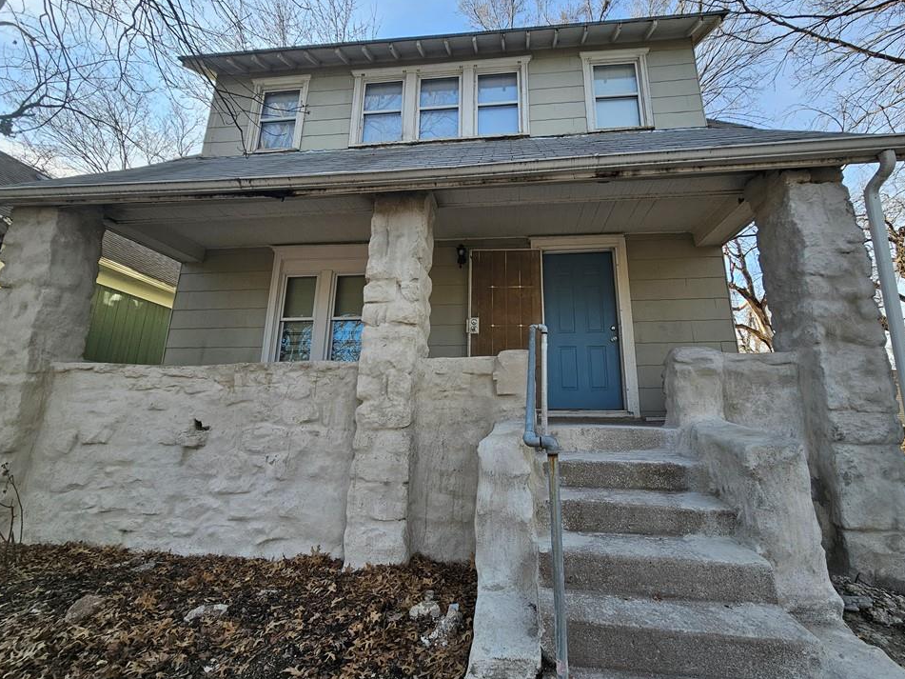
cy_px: 324
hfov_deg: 102.0
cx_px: 478
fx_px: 366
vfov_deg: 85.6
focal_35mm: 14
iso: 50
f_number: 2.2
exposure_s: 1/507
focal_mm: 2.2
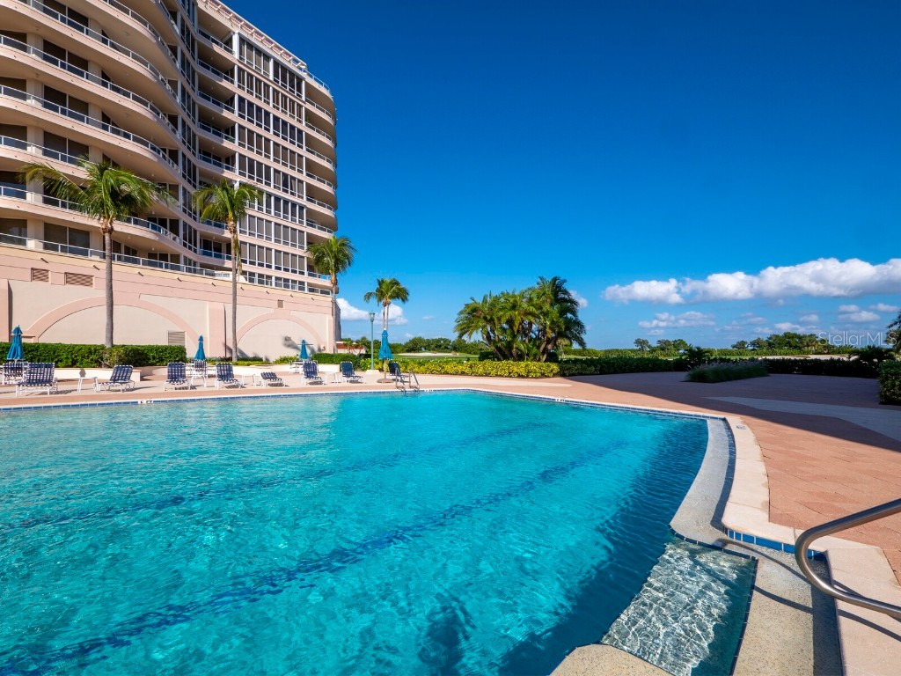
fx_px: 364
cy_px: 338
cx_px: 450
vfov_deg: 85.7
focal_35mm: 14
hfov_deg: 102.1
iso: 200
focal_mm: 7
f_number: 9
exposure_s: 1/400
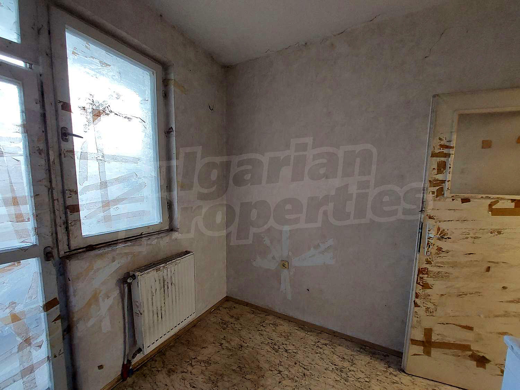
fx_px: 195
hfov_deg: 106.2
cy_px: 195
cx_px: 260
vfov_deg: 89.9
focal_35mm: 13
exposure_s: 1/33
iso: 250
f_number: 2.2
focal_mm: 1.74
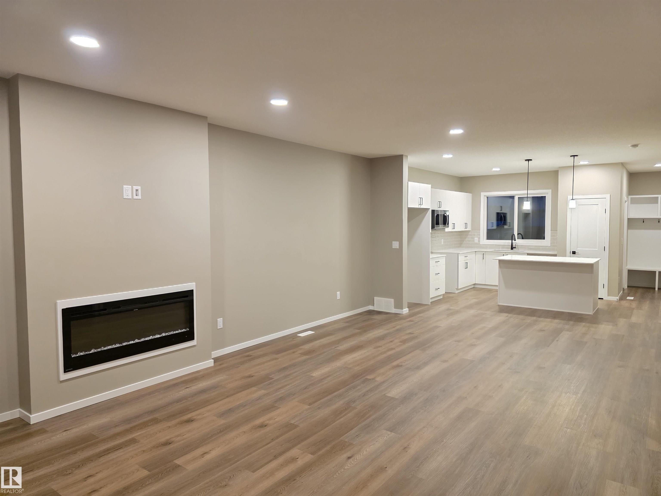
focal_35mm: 23
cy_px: 248
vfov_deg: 58.9
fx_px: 439
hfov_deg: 73.9
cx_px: 330
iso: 800
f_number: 1.7
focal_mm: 6.3
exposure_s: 1/120
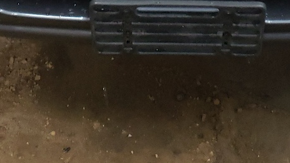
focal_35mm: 98
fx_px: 754
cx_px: 197
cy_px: -182
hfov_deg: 21.7
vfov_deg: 11.0
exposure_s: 1/40
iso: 296
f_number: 1.5
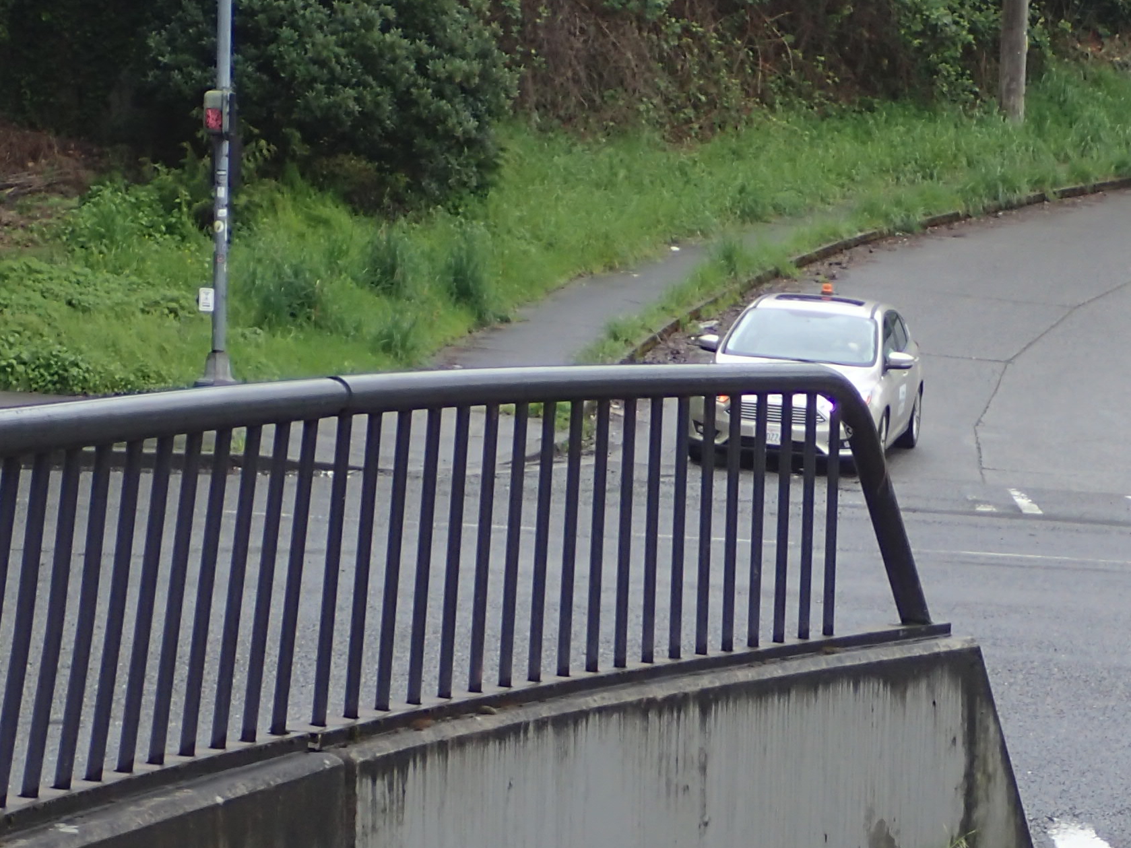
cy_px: 990
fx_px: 3855
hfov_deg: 16.6
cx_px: 808
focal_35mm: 118
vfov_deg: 12.3
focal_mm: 7.86
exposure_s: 1/160
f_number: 2.9
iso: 100
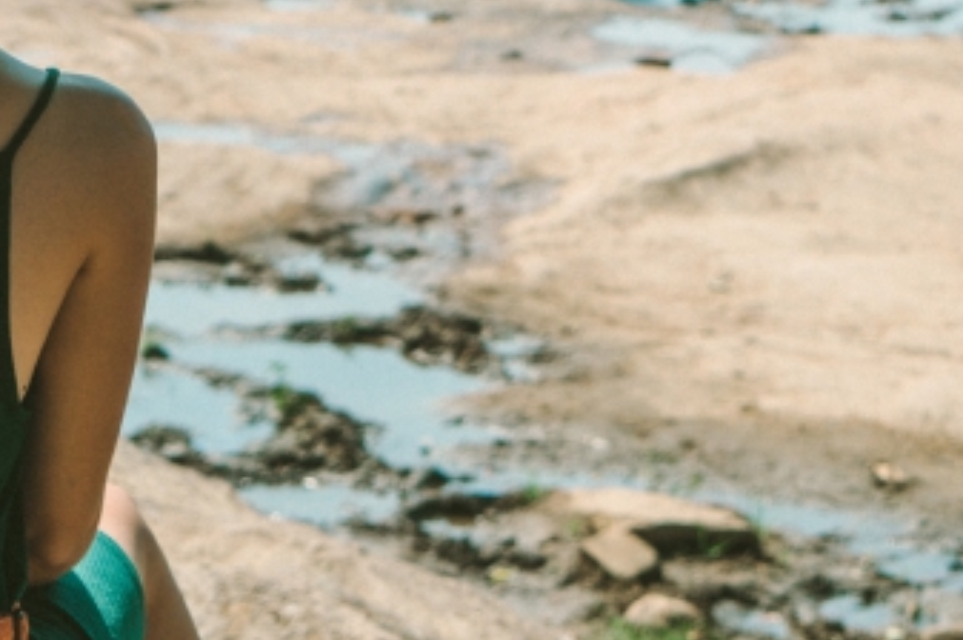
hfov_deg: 14.7
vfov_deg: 9.7
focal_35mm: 139
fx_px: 3715
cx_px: 269
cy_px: -137
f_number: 4
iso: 100
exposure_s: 1/500
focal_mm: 39
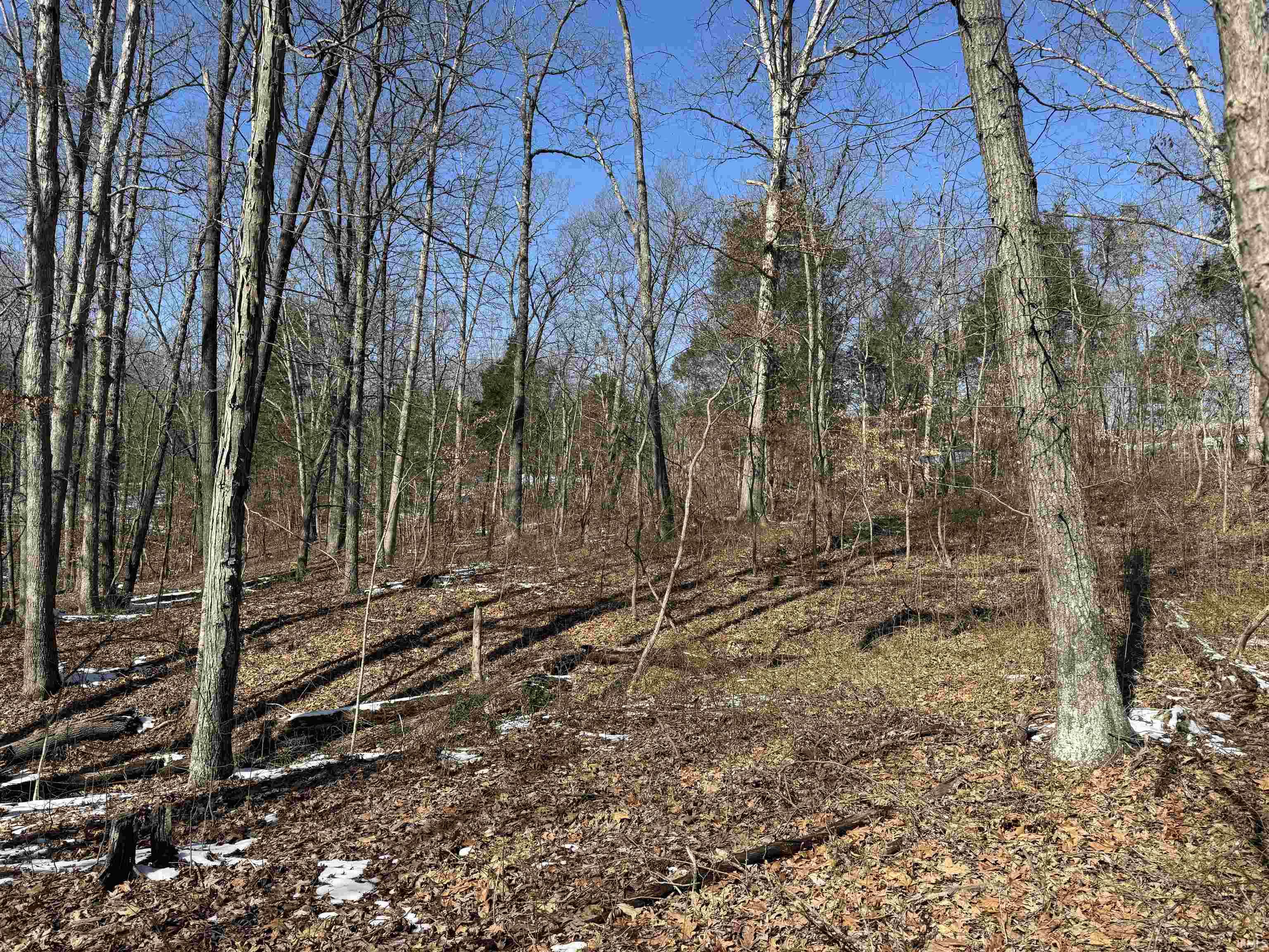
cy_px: 476
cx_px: 634
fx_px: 880
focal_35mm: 24
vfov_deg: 56.8
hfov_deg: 71.6
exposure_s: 1/2833
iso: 80
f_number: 1.78
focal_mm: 6.76
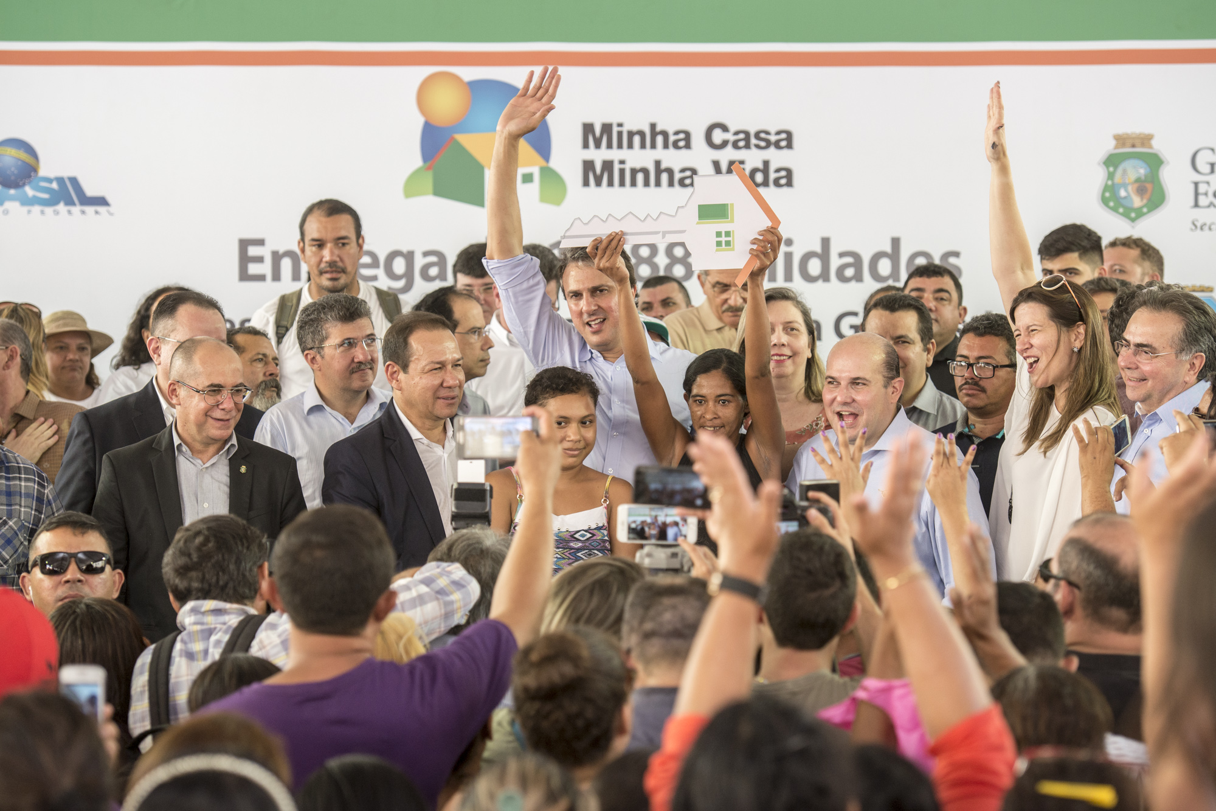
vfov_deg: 12.5
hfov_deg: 18.6
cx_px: 608
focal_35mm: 110
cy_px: 406
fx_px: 3715
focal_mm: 110
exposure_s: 1/500
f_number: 3.5
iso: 800
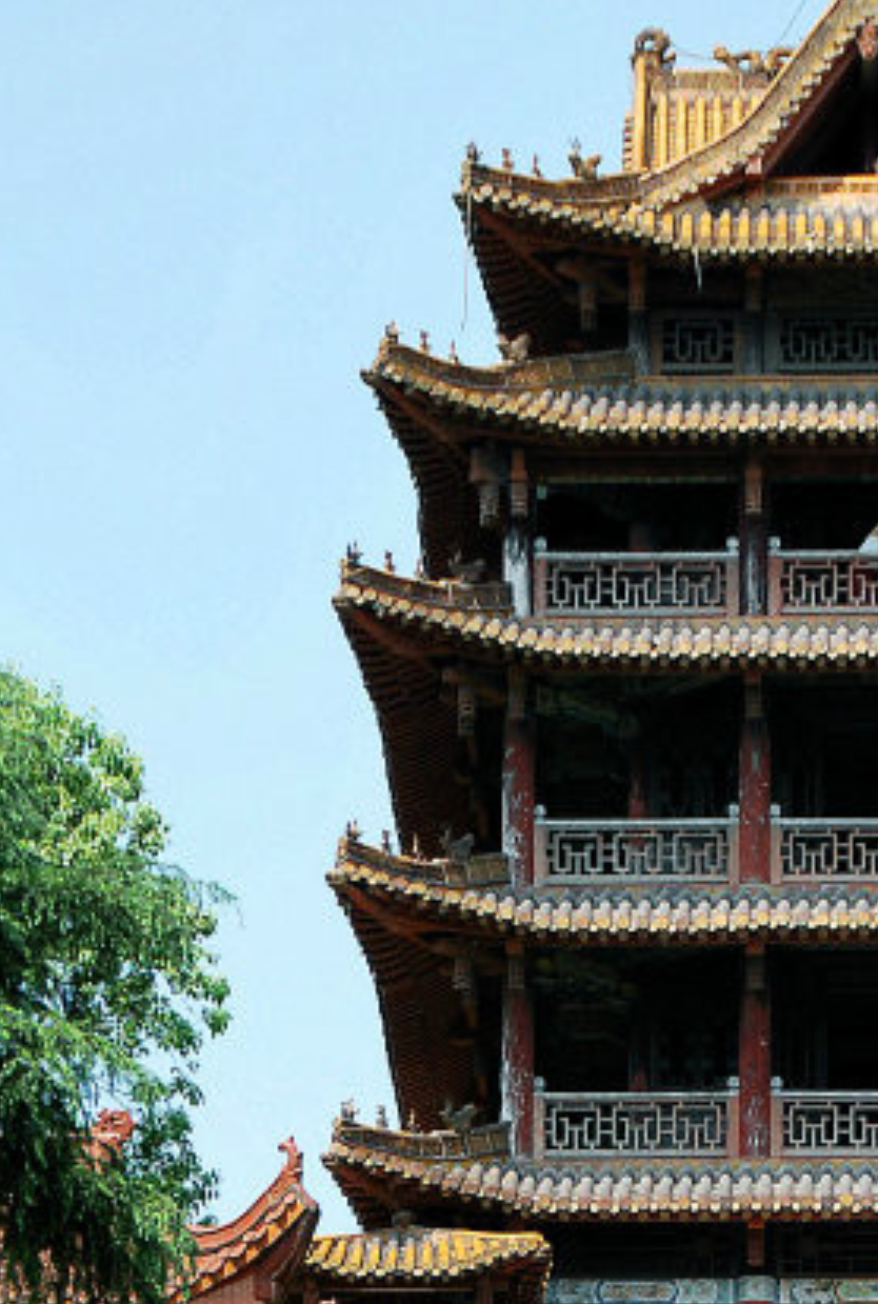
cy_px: 1031
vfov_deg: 8.9
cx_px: 780
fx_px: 8394
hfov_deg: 6.0
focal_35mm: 231
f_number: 5.3
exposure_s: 1/500
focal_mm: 62
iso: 200
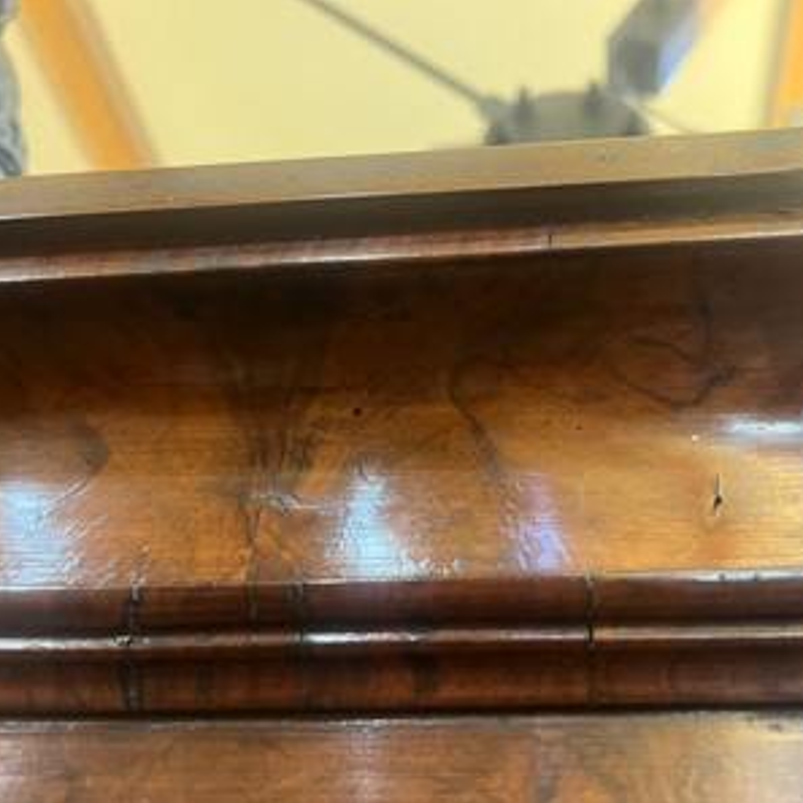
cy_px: 403
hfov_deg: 51.8
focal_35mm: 31
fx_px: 814
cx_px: 519
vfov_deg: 52.5
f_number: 1.6
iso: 400
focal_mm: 5.1
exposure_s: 1/33
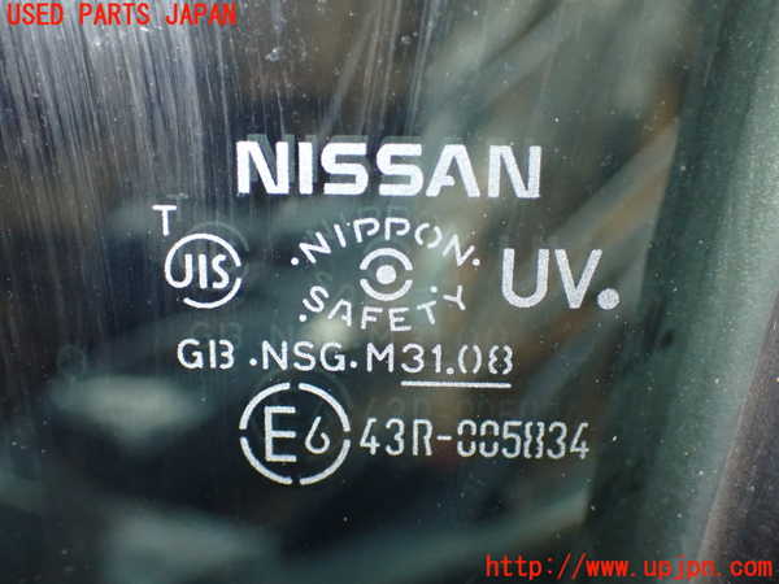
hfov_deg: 42.9
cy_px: 292
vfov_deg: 32.9
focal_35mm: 44
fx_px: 990
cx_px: 390
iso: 800
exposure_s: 1/40
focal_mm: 7.84
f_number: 9
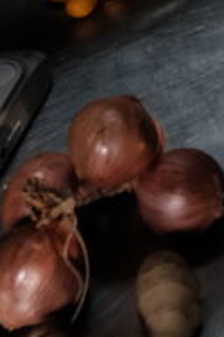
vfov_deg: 13.9
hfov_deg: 9.4
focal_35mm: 131
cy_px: -267
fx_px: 1225
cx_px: 522
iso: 1600
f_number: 2.8
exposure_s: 1/320
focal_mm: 16
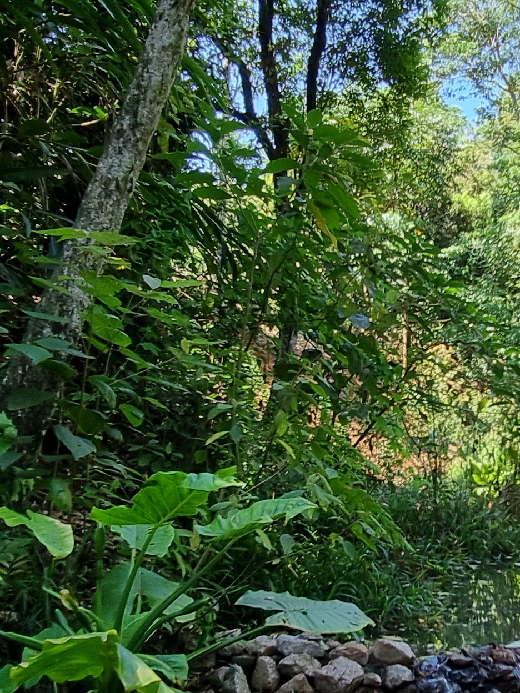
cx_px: 458
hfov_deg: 32.8
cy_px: 440
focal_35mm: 42
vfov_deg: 44.4
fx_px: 841
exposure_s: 1/332
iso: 50
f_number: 2.2
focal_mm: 2.2
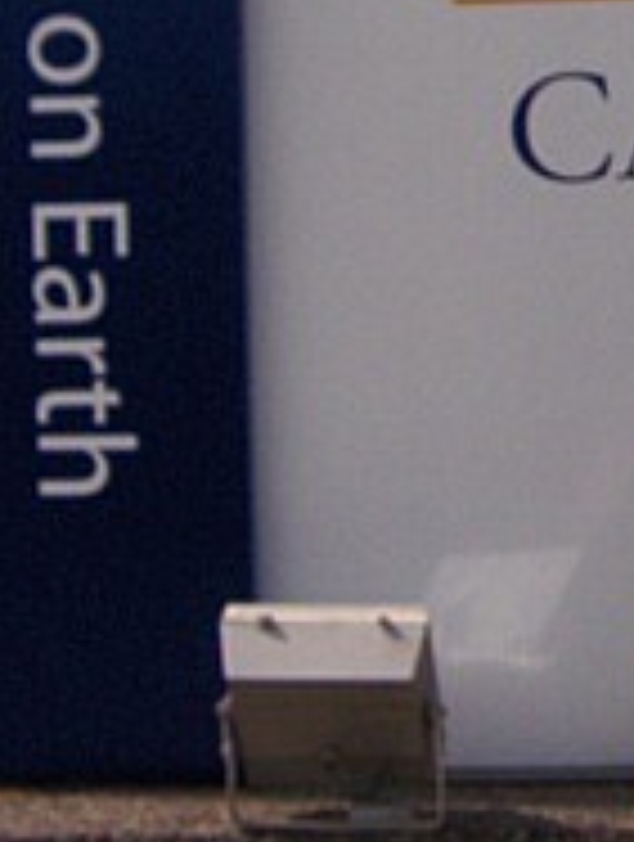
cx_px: 692
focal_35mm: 137
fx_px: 3334
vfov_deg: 14.2
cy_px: 11
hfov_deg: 10.7
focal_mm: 7.5
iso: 100
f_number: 5.5
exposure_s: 1/781
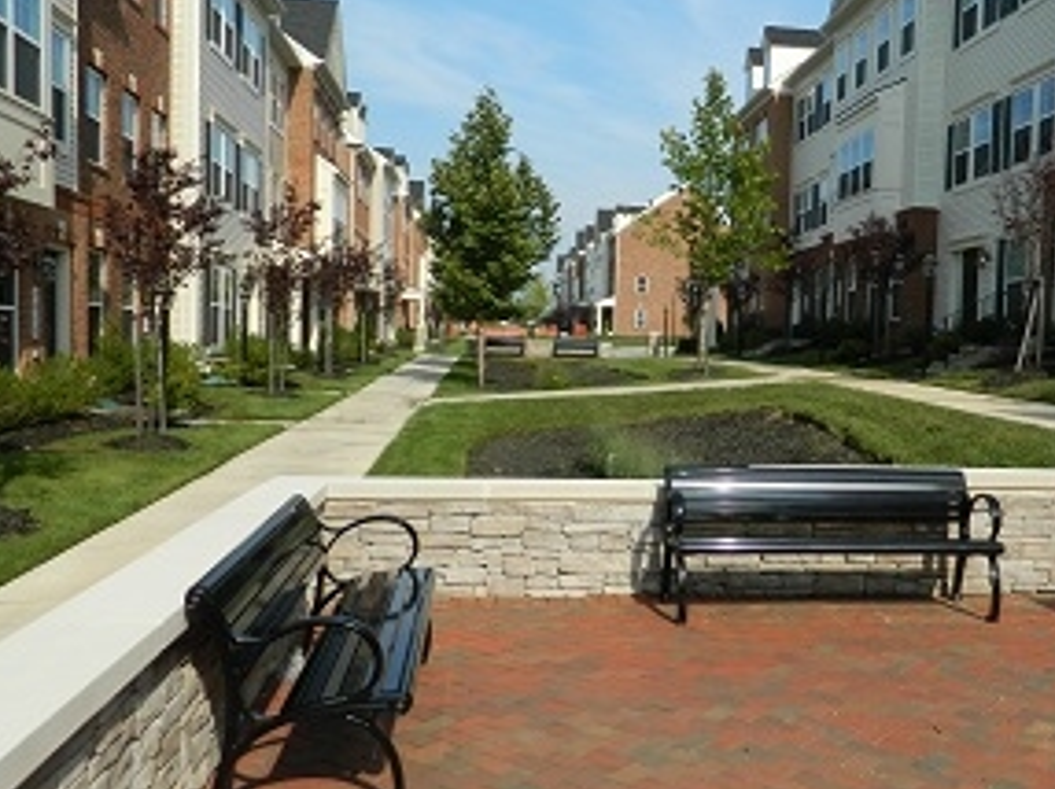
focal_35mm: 35
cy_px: 417
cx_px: 675
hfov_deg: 52.0
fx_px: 1066
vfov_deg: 40.6
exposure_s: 1/1000
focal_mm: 4.5
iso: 80
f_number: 3.1
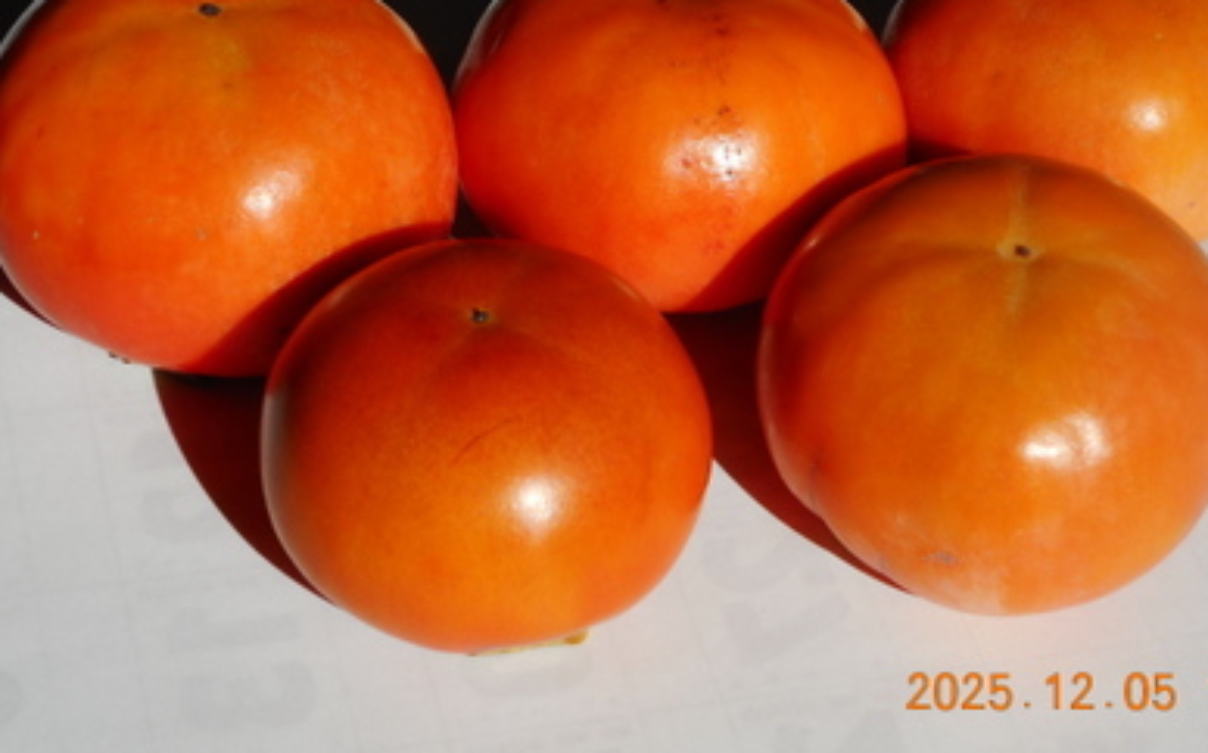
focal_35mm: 101
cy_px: 240
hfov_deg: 20.6
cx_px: 669
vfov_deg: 12.9
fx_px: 3323
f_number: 5.5
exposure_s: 1/400
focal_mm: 13.8
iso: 80
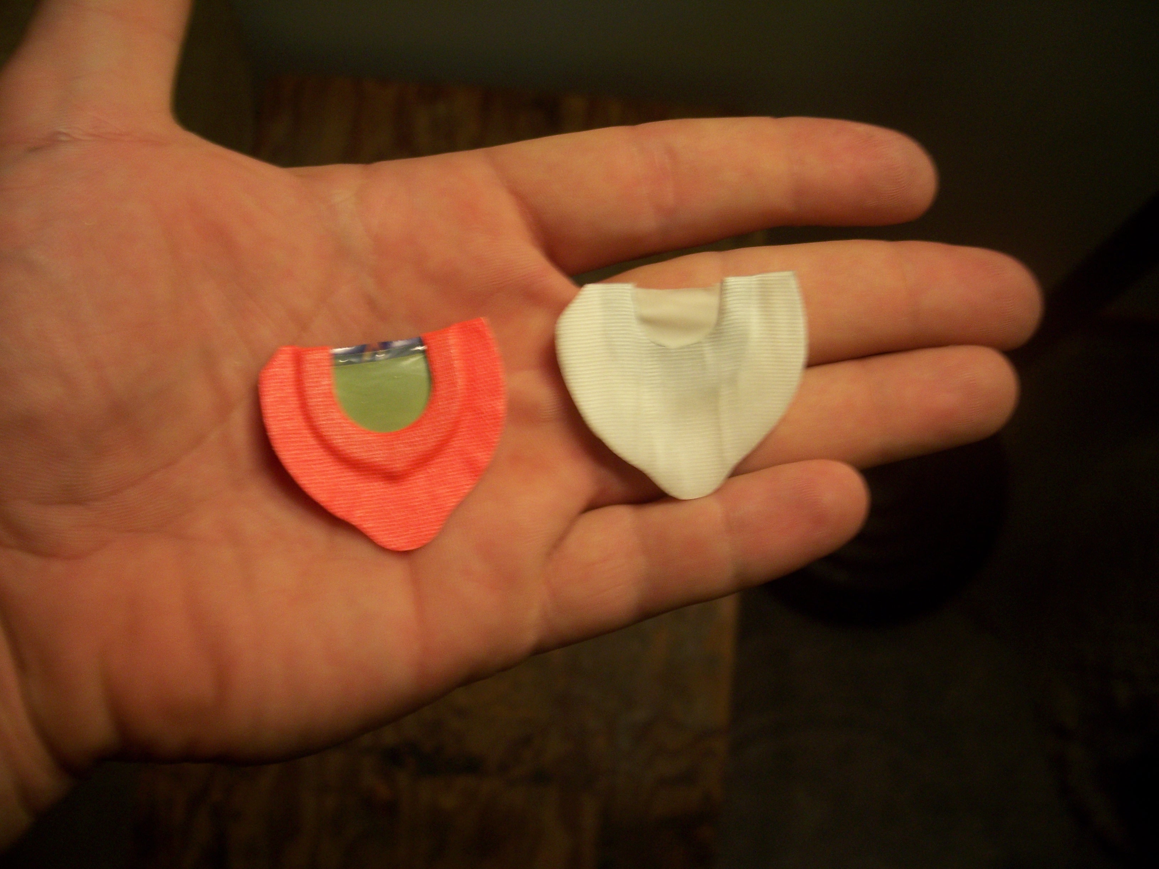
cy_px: 434
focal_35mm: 37
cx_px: 580
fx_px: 1239
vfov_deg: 38.7
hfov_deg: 50.1
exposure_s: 1/30
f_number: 2.8
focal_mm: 7.8
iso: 160
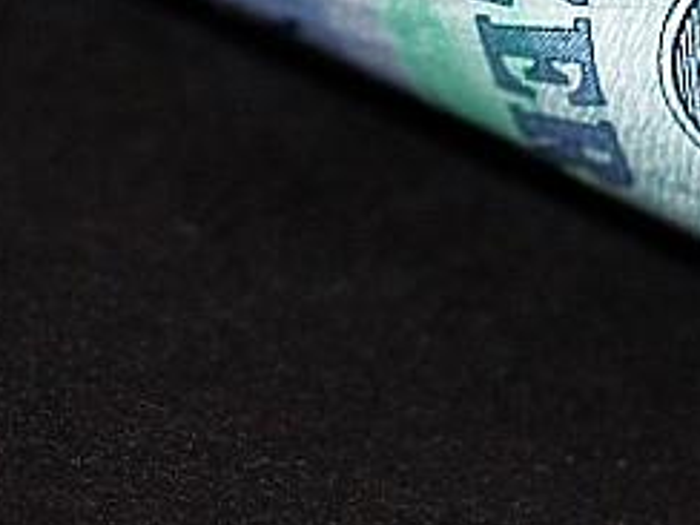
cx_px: 522
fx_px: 9169
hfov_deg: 4.4
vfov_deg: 3.3
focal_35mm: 453
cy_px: -153
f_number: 5.6
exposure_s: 1/125
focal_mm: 105
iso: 800
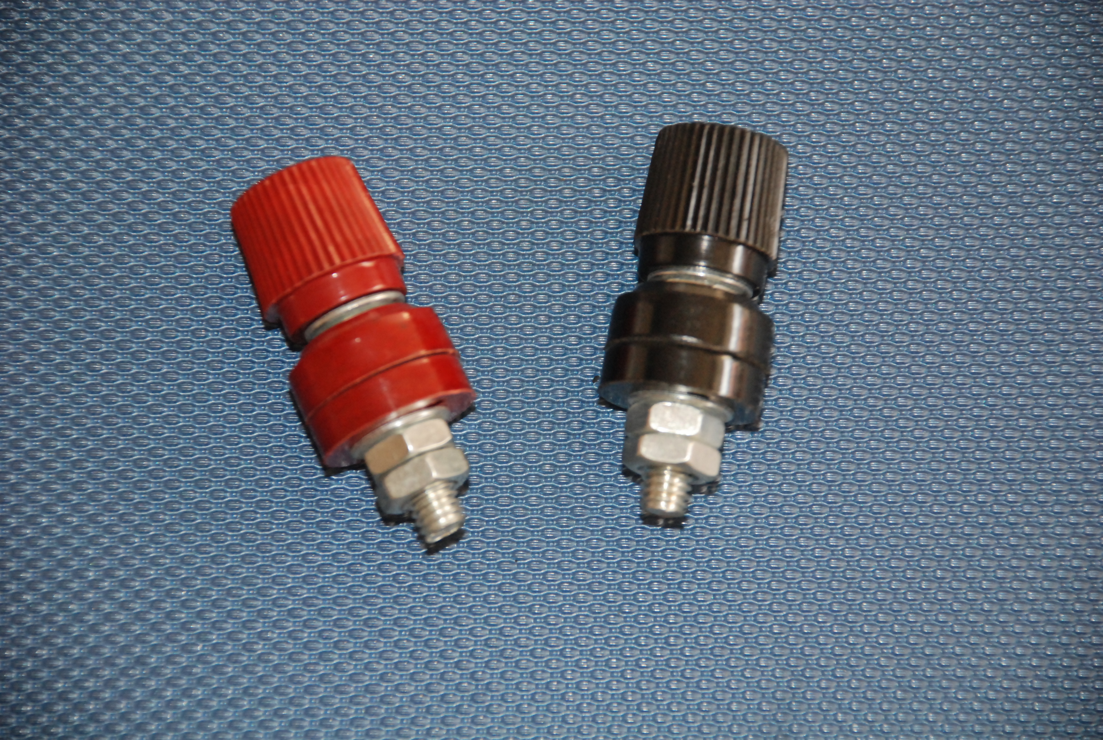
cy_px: 370
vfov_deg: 6.8
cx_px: 552
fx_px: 6217
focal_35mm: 202
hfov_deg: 10.1
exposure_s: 1/60
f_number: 5.6
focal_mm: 135
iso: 1000
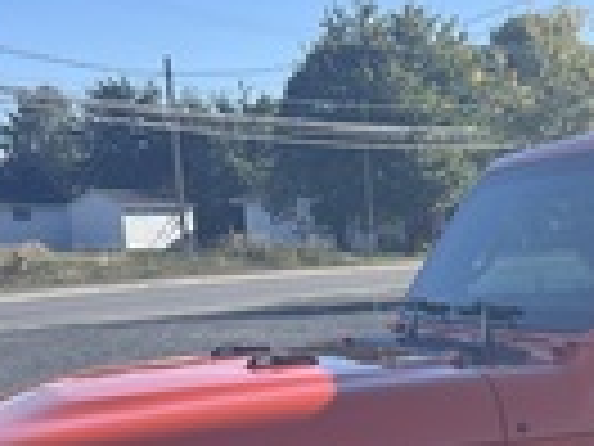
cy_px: 606
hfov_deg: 22.1
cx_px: 670
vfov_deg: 16.6
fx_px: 1424
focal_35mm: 83
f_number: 1.5
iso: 50
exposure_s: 1/2008
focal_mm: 5.7
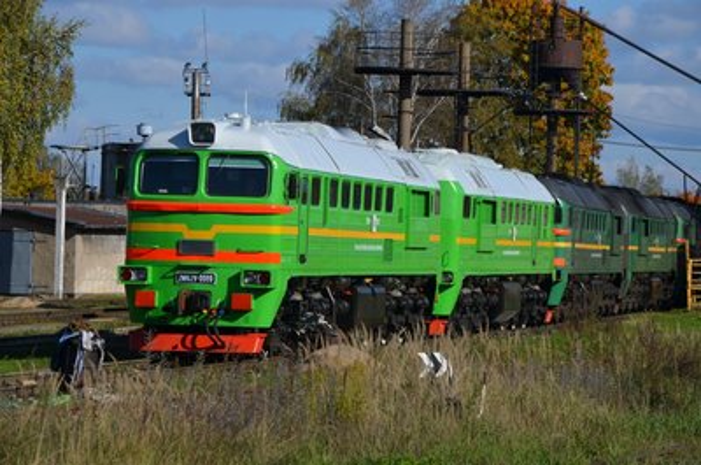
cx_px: 350
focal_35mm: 158
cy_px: 232
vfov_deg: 8.7
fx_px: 3061
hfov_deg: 13.1
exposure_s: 1/320
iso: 100
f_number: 9
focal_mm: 105
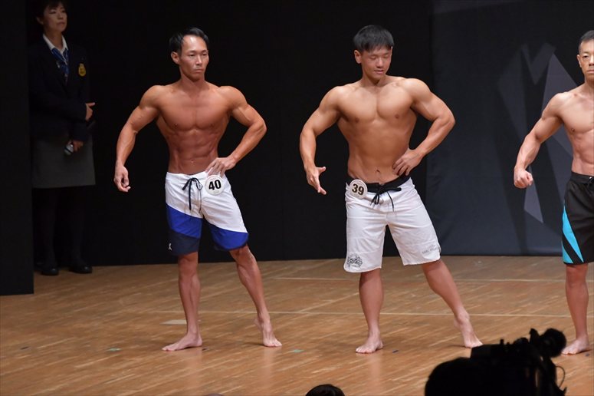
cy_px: 198
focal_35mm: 285
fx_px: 4700
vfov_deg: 4.8
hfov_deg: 7.2
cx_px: 297
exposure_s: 1/400
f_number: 5.6
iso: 6400
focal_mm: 190
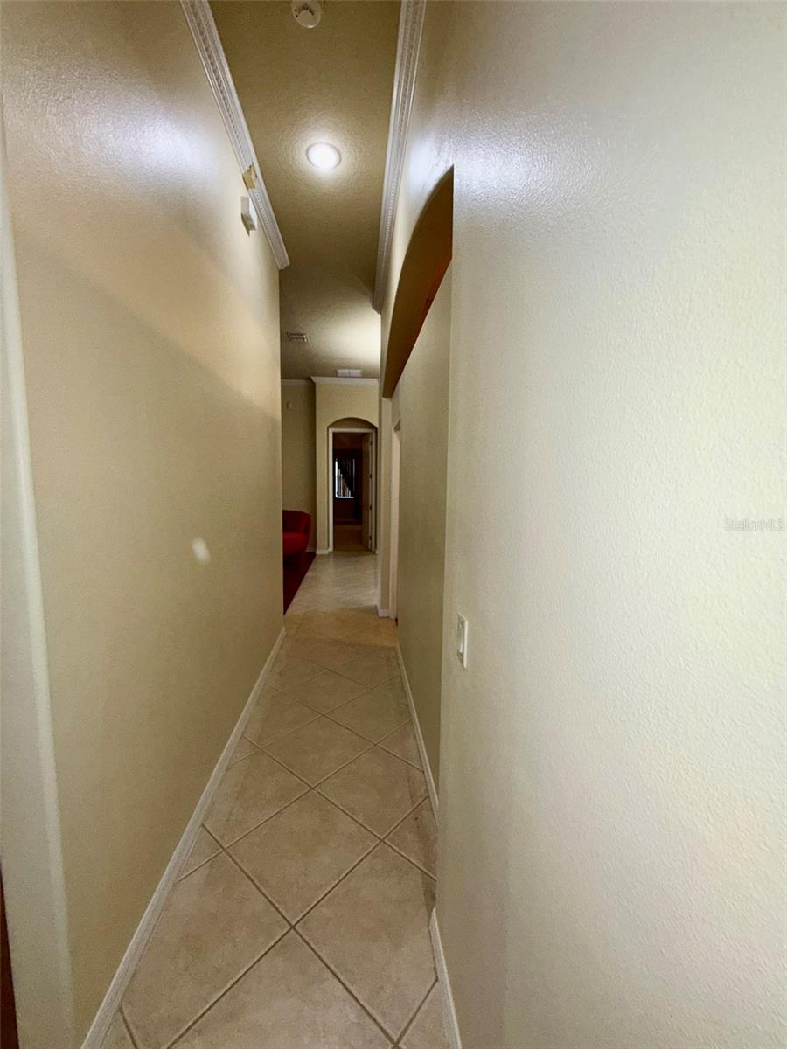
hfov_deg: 85.7
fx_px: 424
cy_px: 524
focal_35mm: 14
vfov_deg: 102.1
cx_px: 394
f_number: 2.2
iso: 100
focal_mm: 2.22
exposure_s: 1/60
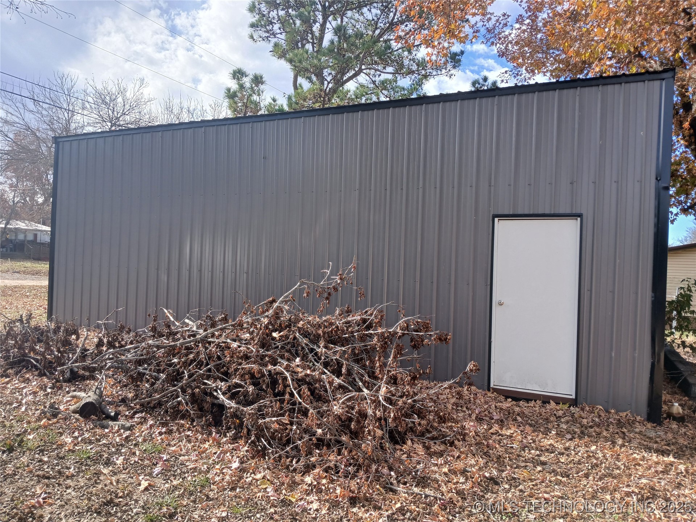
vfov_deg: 53.1
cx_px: 348
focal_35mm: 26
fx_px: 523
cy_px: 261
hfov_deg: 67.3
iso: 20
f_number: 1.8
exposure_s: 1/191
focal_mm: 3.98
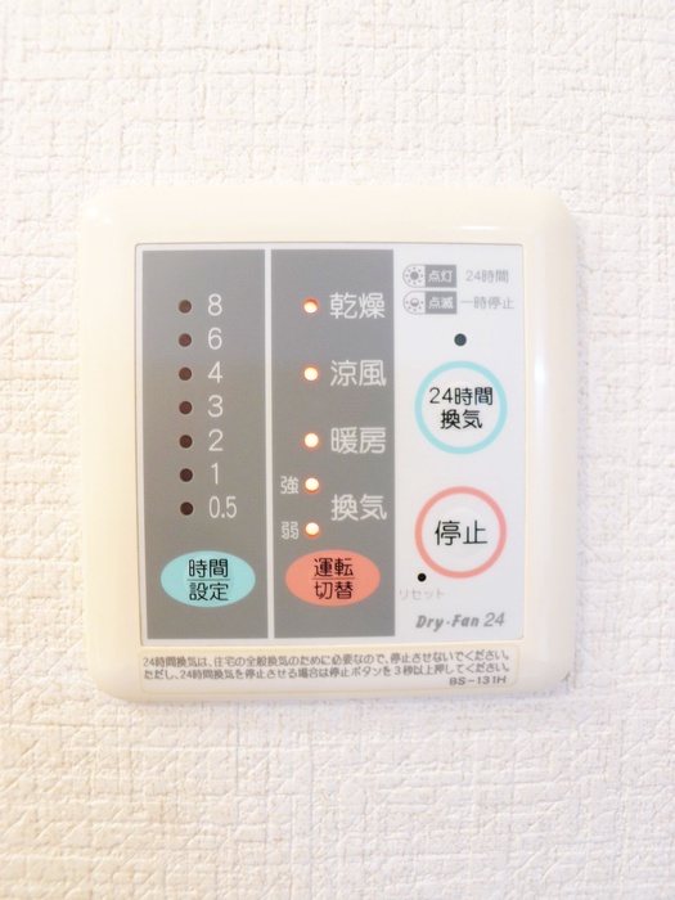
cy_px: 450
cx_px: 338
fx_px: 910
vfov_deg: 52.6
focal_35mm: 35
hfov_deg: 40.7
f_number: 2.3
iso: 80
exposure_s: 1/15
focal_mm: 7.5
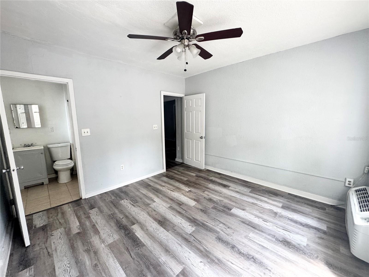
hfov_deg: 102.1
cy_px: 138
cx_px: 184
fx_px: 149
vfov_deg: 85.7
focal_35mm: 14
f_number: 2.2
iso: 200
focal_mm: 2.22
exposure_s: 1/99
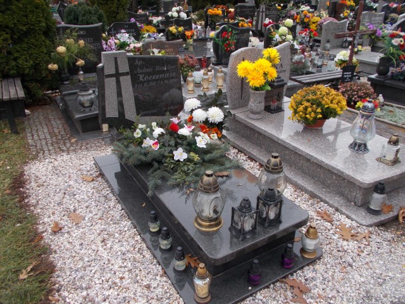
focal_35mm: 30
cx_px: 202
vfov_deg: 46.8
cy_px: 152
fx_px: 351
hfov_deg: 60.0
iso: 80
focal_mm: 5.3
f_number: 3.4
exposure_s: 1/80
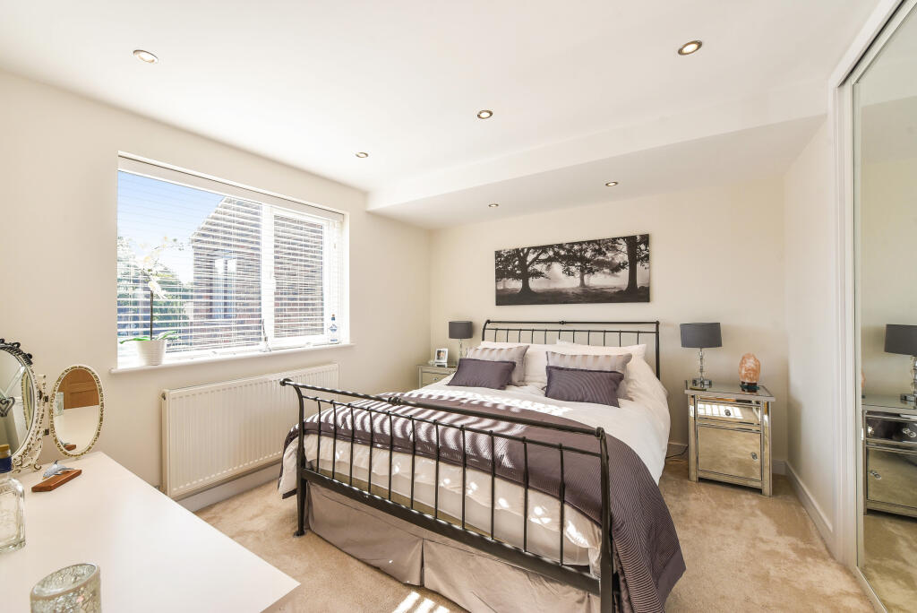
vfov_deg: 81.3
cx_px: 458
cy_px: 306
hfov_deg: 104.2
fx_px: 357
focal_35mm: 14
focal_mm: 14
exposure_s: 1/160
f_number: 8
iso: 400
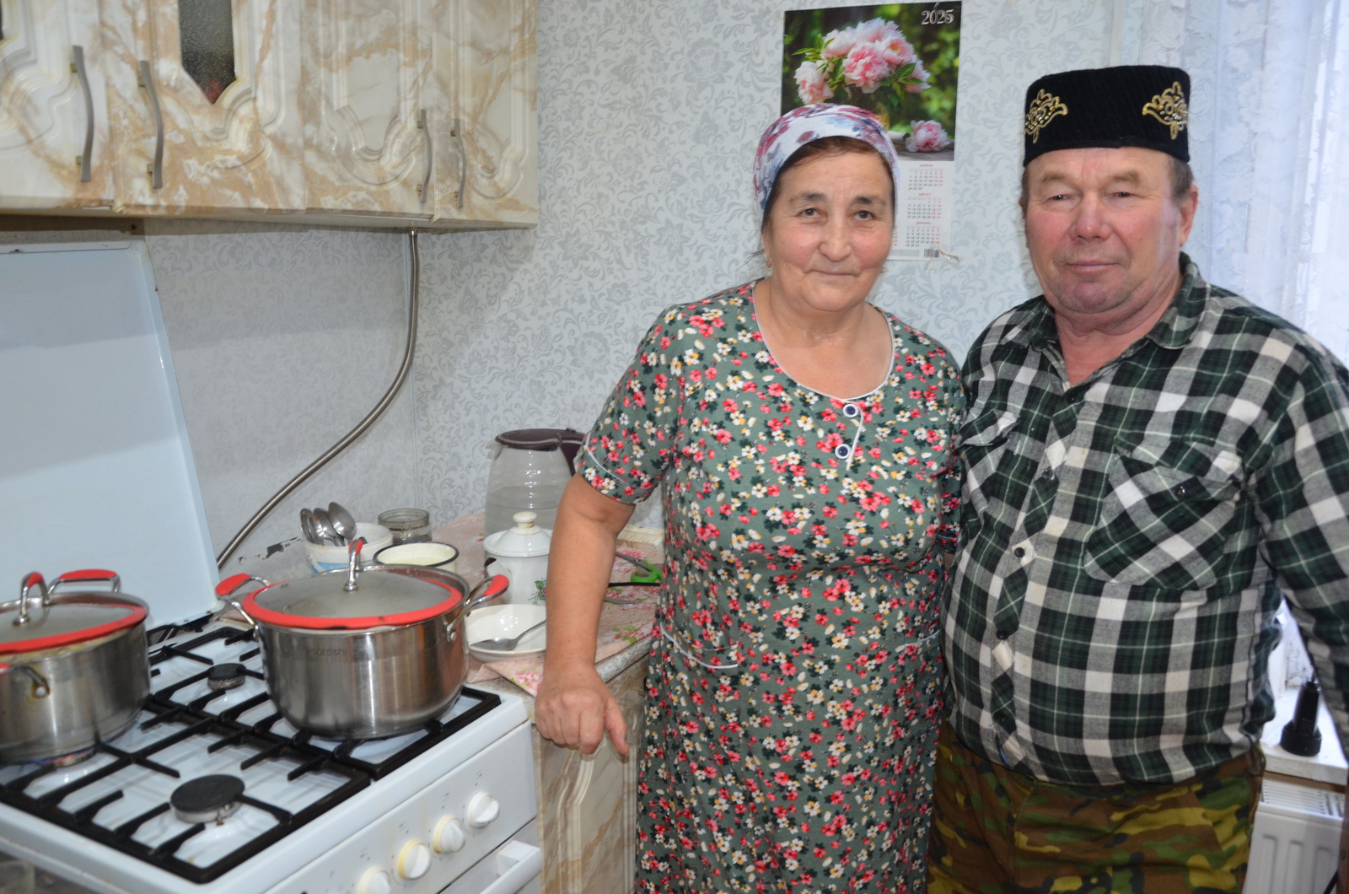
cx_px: 674
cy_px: 447
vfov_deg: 41.5
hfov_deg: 59.6
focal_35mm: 32
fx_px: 1178
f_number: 3.8
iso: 800
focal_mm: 21
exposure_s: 1/60
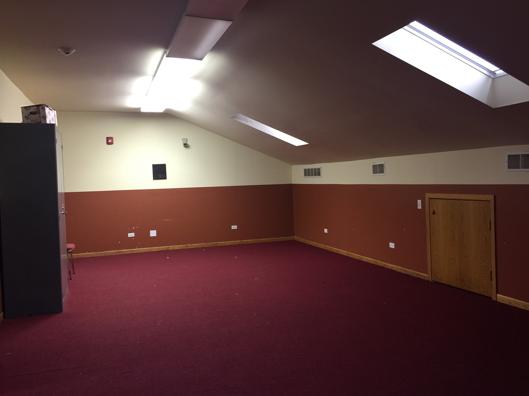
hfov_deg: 61.7
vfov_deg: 48.2
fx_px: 443
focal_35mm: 29
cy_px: 198
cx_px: 264
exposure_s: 1/15
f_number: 2.2
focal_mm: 4.15
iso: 64
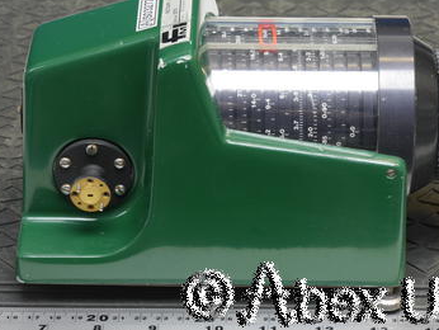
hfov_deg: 15.5
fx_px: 1612
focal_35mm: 127
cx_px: 236
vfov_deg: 11.7
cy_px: 143
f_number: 11
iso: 400
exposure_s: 1/4
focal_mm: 55
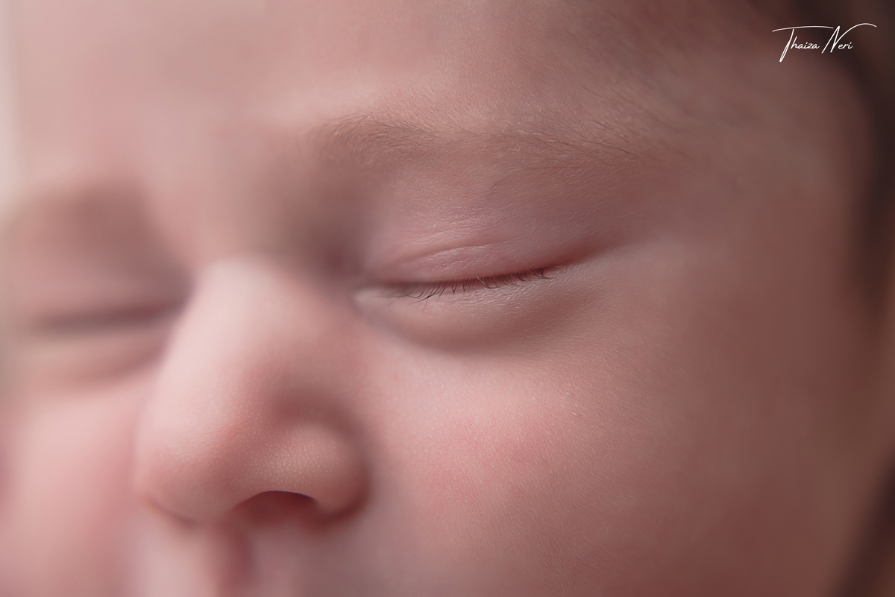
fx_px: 1243
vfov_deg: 27.0
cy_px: 298
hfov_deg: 39.6
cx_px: 448
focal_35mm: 50
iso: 250
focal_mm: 50
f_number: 4
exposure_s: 1/160
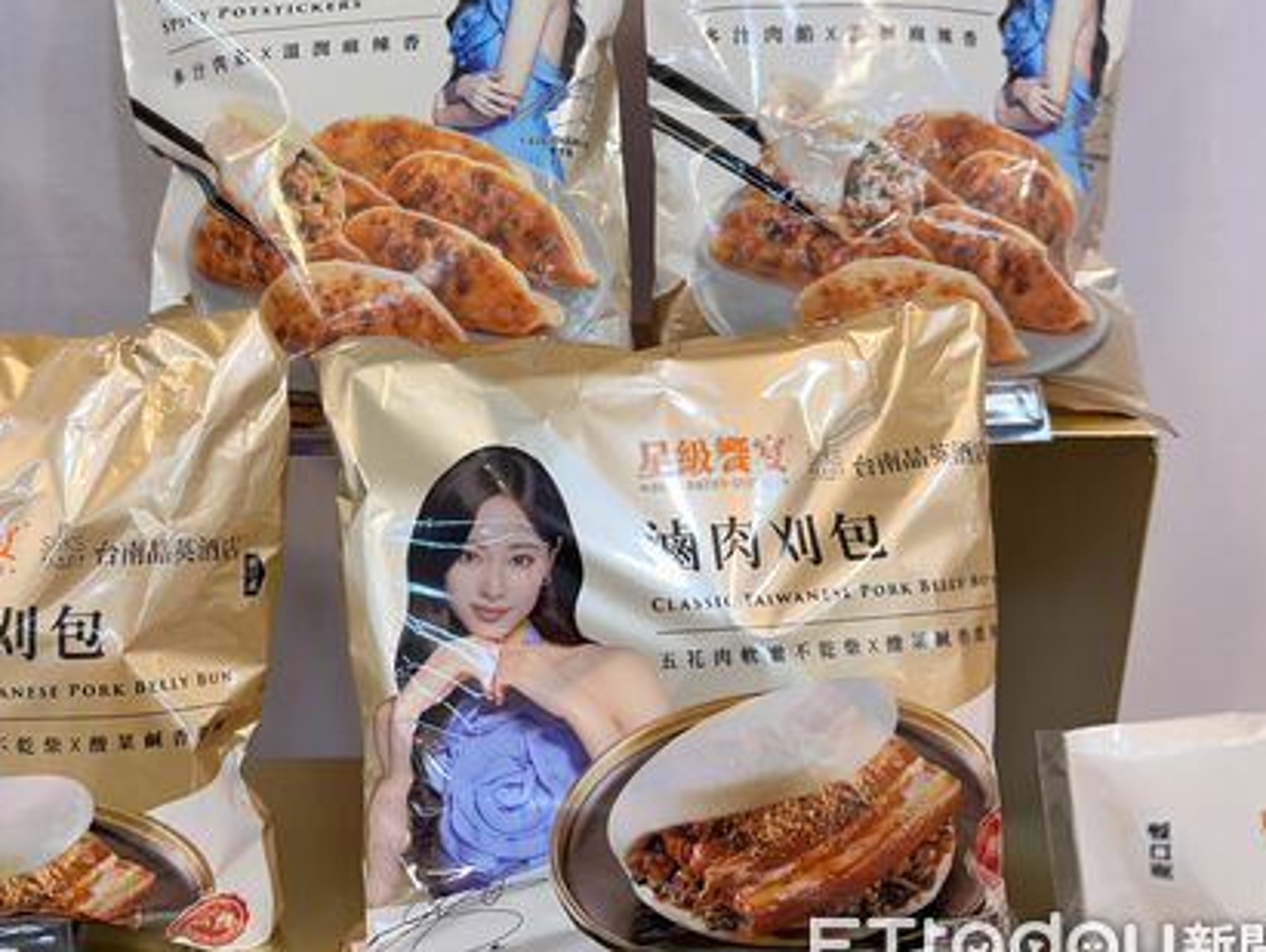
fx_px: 1281
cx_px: 447
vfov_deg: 40.2
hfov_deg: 51.8
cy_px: 314
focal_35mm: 35
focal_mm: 6.86
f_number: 1.78
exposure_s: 1/120
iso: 100
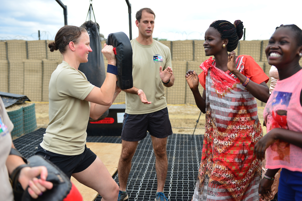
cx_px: 151
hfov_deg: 46.4
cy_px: 100
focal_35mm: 42
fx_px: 352
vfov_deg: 31.9
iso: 320
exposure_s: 1/1000
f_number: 3.2
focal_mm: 42
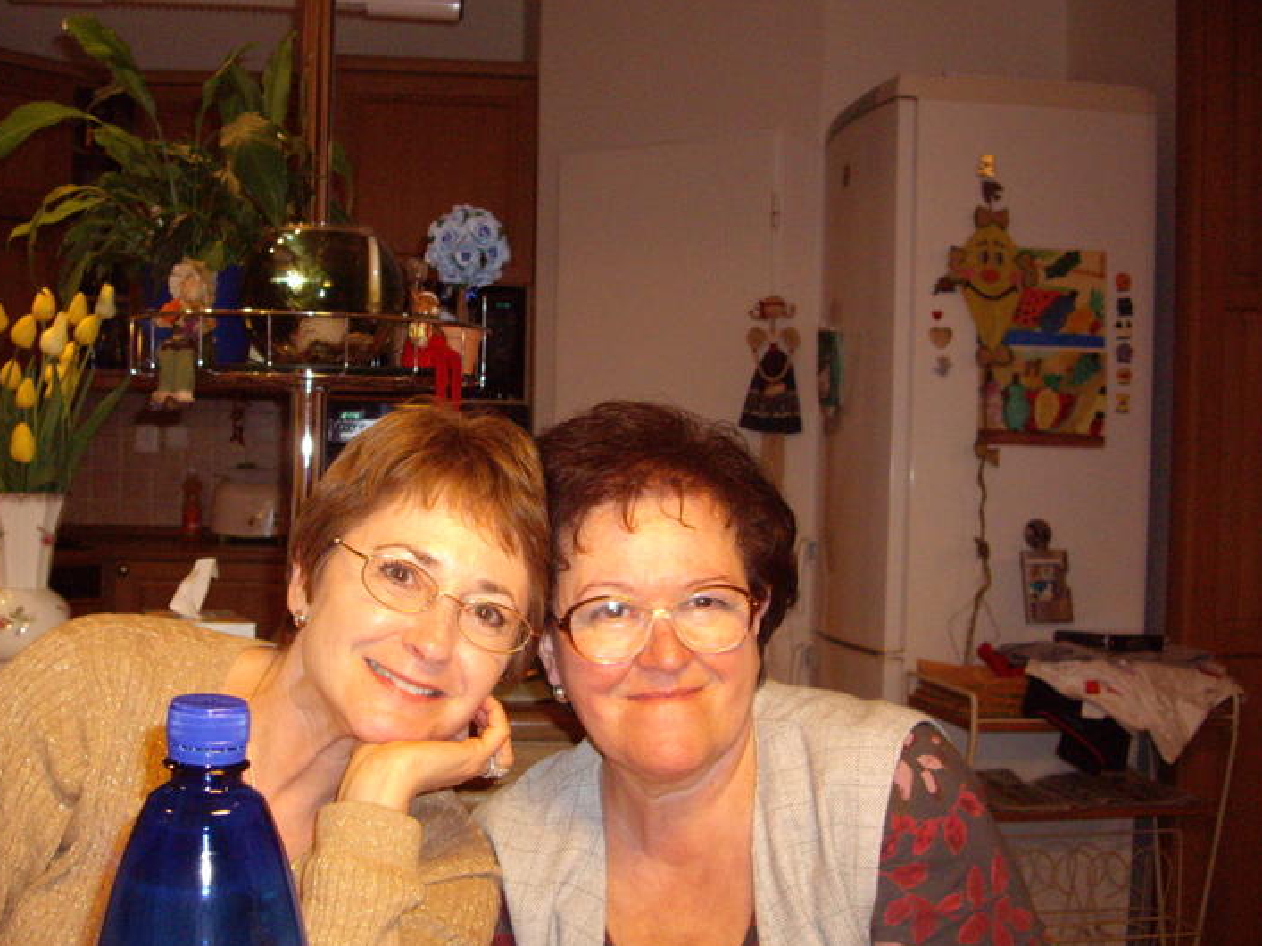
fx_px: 1567
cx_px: 573
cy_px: 491
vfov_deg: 33.6
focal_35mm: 43
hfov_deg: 43.8
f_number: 2.8
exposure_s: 1/40
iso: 400
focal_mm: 7.9
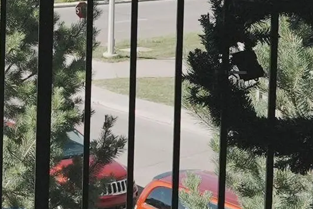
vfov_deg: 11.5
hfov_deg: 15.2
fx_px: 1009
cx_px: -251
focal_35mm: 116
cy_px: -68
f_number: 5.6
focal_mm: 20
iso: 1000
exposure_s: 1/4000
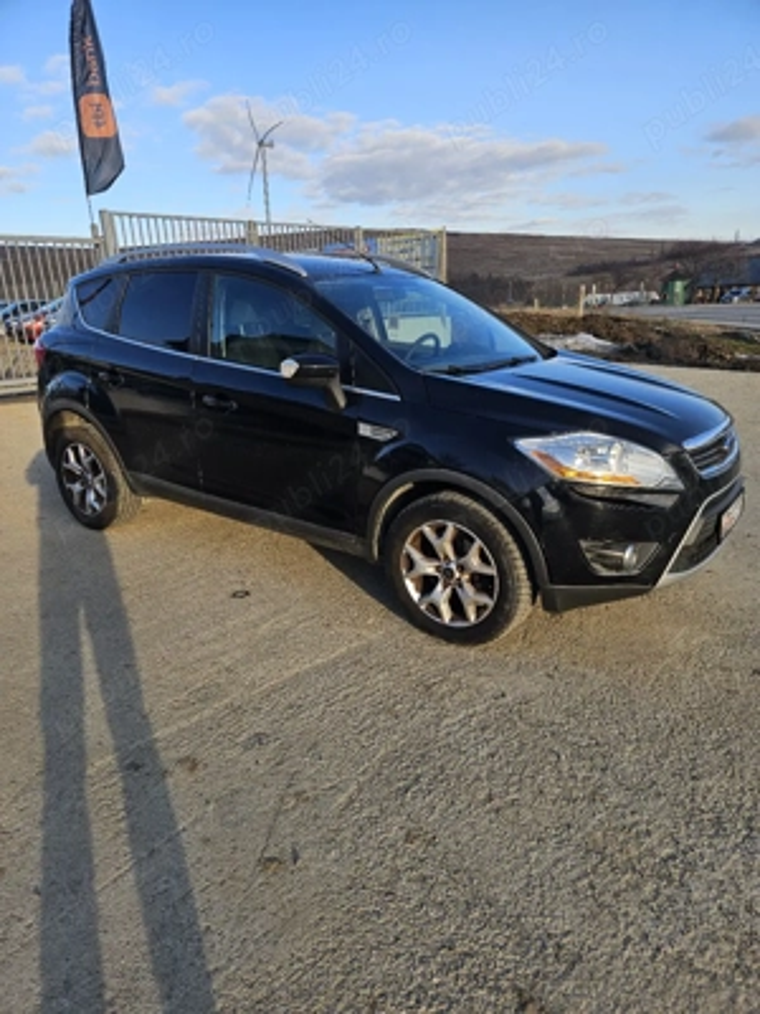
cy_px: 507
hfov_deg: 58.9
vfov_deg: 73.9
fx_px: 673
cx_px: 380
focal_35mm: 23
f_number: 1.8
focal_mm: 5.4
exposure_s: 1/588
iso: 25
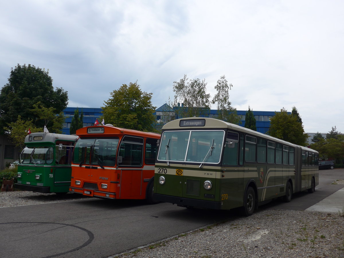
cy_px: 129
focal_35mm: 29
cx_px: 172
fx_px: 288
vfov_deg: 48.2
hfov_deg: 61.7
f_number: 2.8
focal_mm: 6
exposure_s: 1/1300
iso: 80
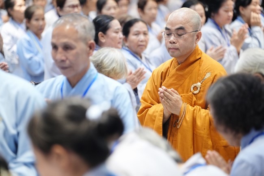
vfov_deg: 10.2
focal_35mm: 135
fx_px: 990
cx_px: 132
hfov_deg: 15.2
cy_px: 88
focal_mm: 135
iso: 4000
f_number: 2.8
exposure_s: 1/160
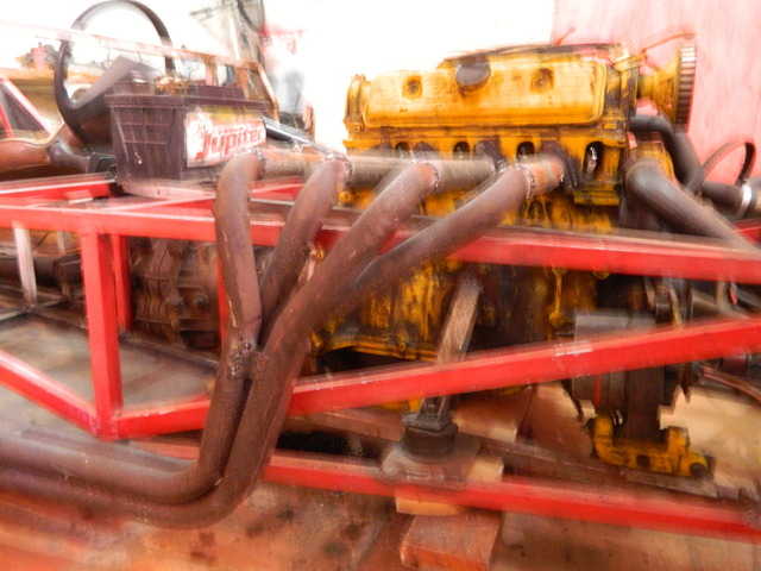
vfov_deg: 49.7
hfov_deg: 63.4
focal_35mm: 28
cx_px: 380
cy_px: 286
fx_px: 616
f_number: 3.2
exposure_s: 1/2
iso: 400
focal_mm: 5.1
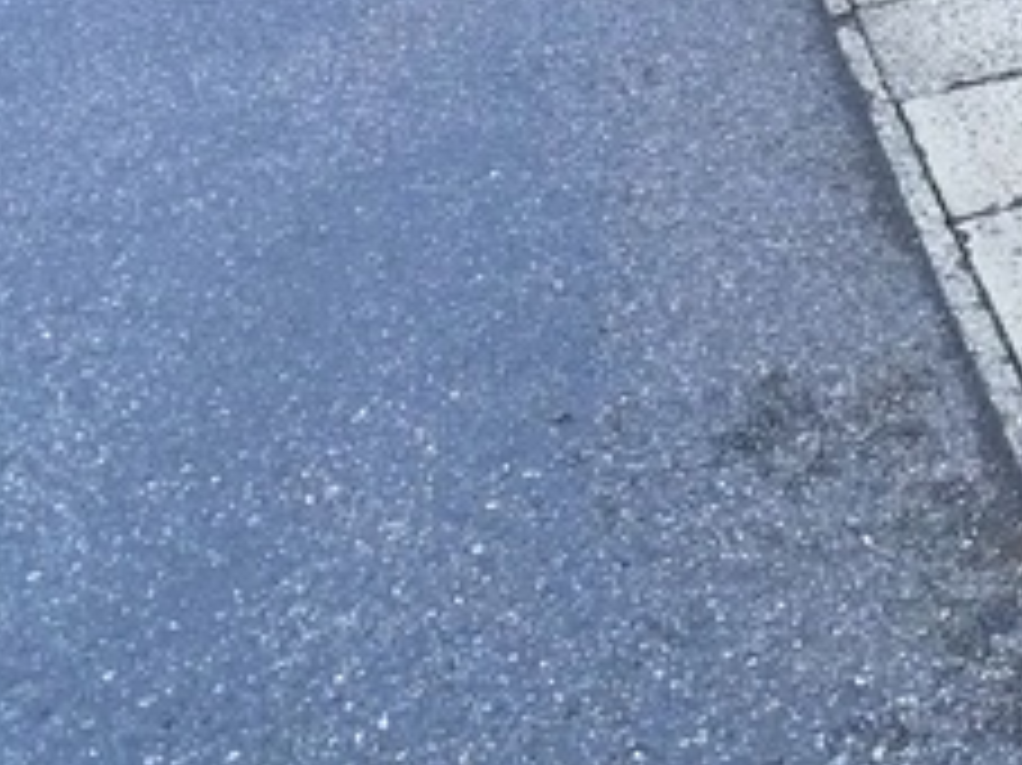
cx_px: 1405
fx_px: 2184
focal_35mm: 74
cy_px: -209
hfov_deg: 22.8
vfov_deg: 18.6
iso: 400
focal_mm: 5.1
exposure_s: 1/200
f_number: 2.8
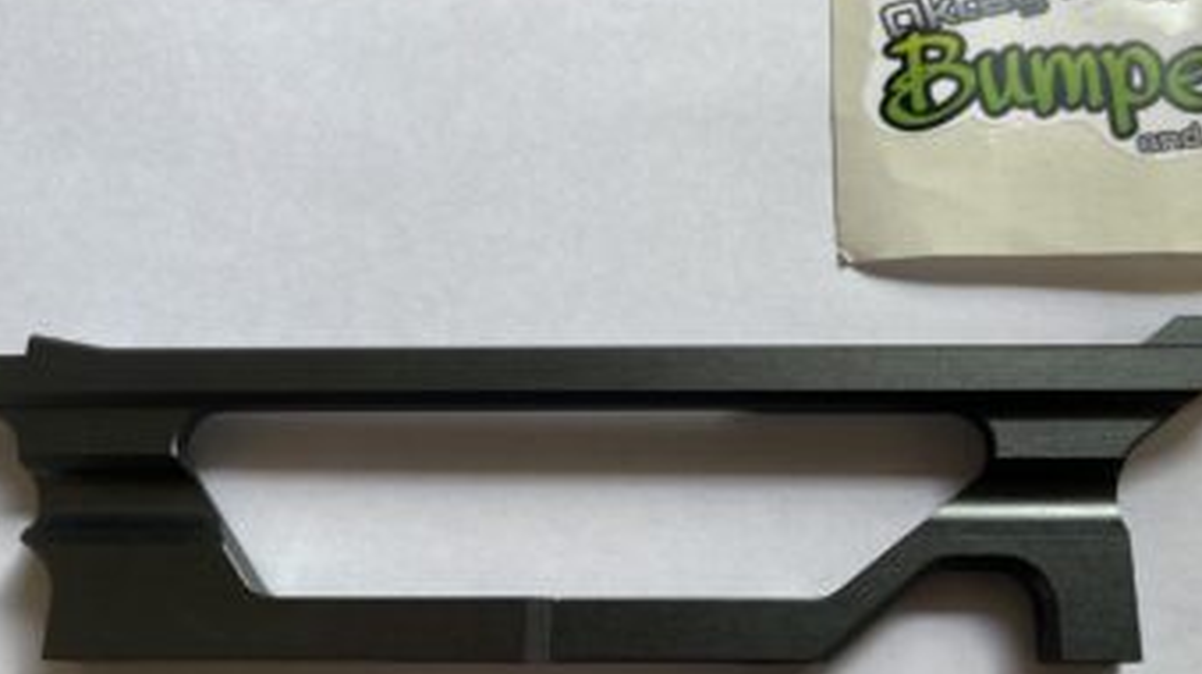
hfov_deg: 55.2
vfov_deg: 32.7
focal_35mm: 36
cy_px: 353
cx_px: 674
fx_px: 1146
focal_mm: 5.1
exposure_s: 1/271
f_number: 1.6
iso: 40
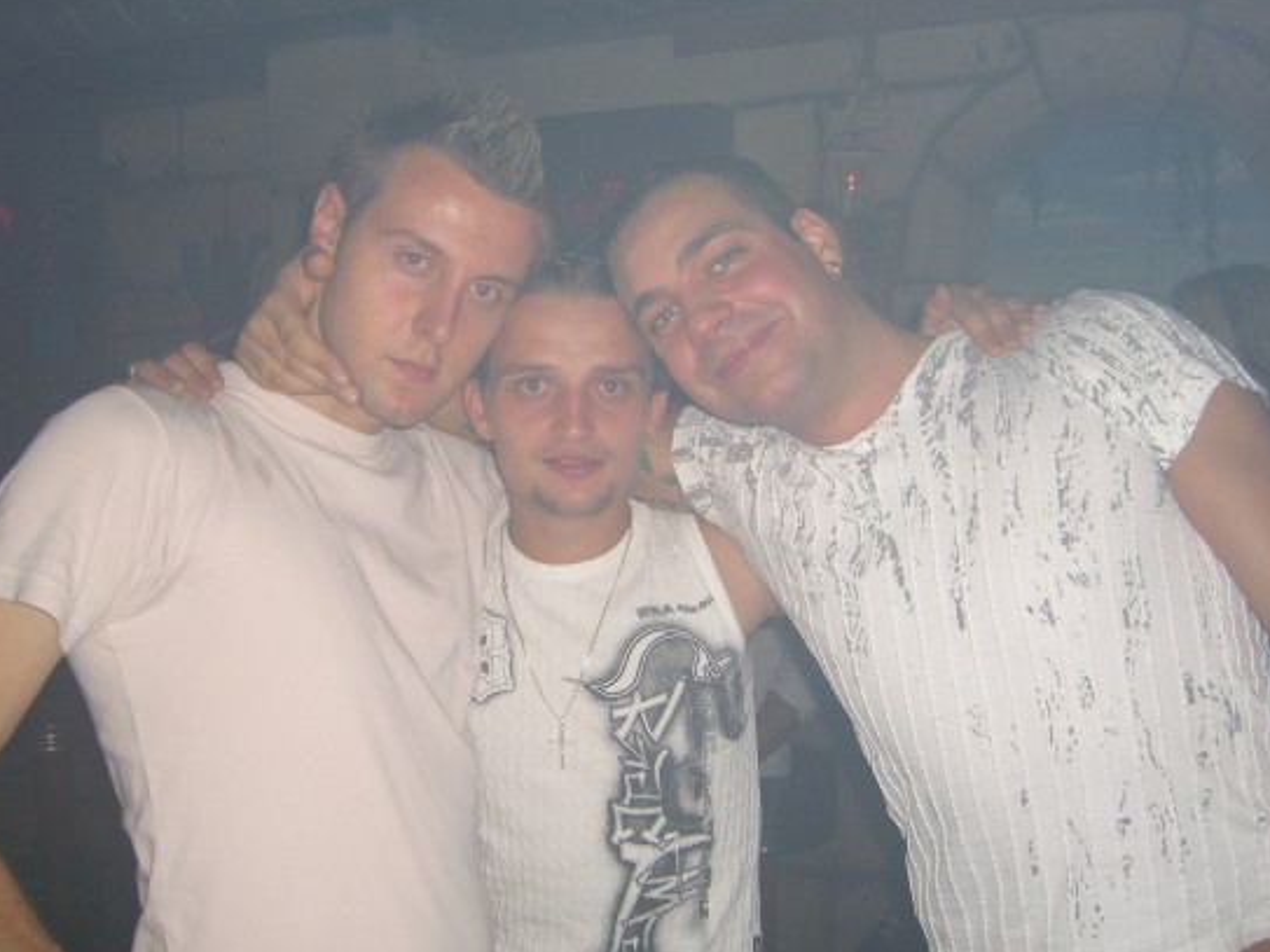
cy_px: 472
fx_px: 1541
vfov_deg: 34.3
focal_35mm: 42
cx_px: 608
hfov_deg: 44.8
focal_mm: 7.9
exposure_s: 1/60
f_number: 2.8
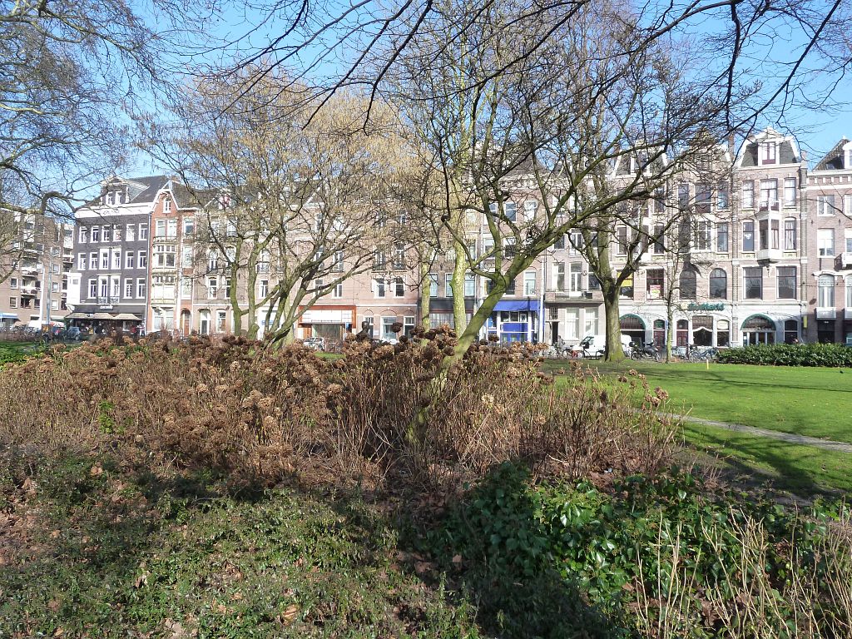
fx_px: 714
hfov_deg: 61.7
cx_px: 426
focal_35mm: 29
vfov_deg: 48.2
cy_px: 320
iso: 125
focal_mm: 4.7
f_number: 4
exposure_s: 1/250
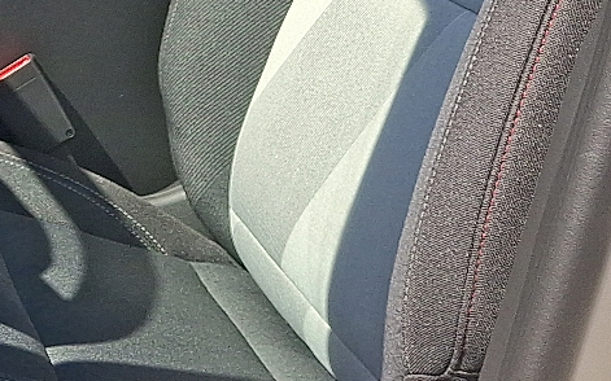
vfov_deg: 13.6
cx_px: -83
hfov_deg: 21.7
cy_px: -210
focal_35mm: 90
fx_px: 1498
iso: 30
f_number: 1.8
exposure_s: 1/1667
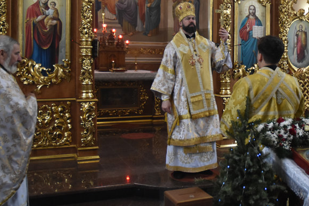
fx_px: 412
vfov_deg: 27.8
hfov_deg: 39.3
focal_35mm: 48
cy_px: 61
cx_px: 252
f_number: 3.5
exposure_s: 1/125
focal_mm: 18
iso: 1600
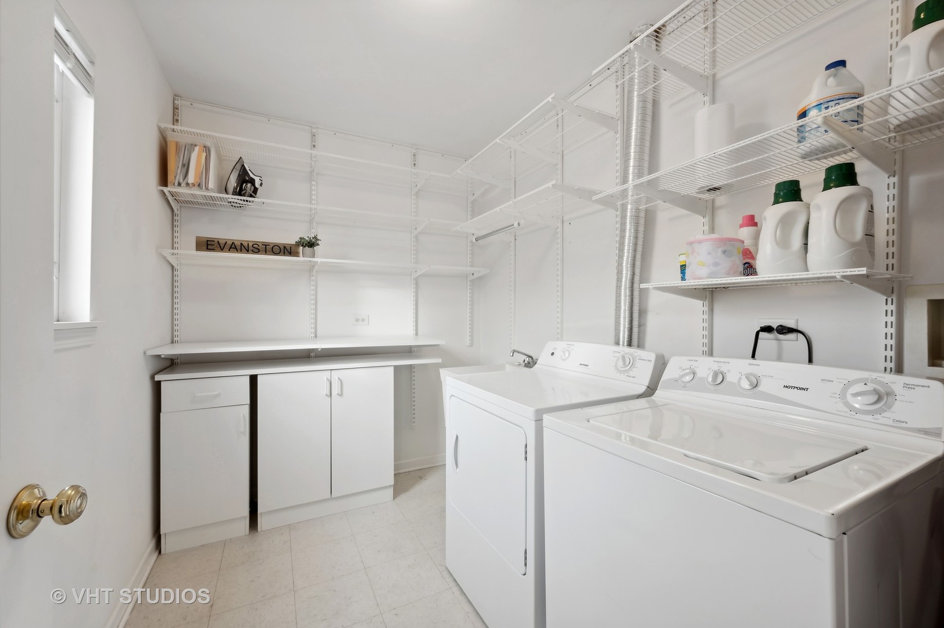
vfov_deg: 81.1
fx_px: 367
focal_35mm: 14
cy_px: 314
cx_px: 472
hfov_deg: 104.3
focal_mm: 14
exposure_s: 1/10
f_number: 10
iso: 100
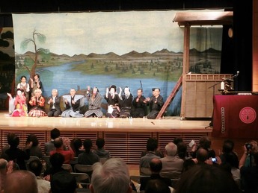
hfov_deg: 27.8
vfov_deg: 21.0
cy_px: 96
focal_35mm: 70
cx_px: 129
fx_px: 522
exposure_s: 1/25
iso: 200
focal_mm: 12.4
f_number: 5.2
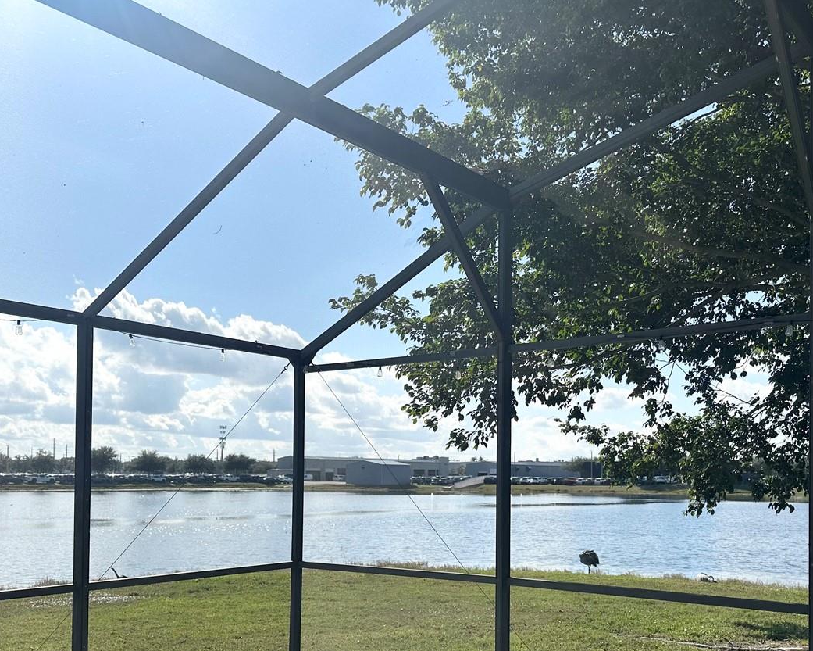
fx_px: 866
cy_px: 456
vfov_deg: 40.4
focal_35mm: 36
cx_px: 460
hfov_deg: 50.1
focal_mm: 6.86
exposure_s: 1/6623
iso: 80
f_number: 1.78
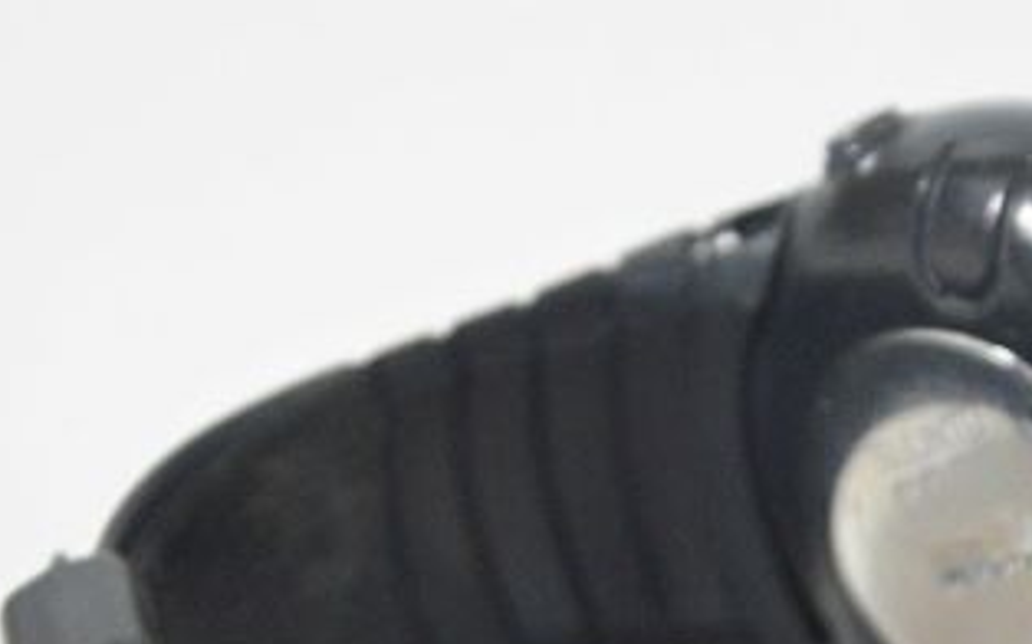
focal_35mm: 392
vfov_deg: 3.3
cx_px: 720
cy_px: 833
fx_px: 11028
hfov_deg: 5.4
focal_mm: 105
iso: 1600
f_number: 5.6
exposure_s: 1/100
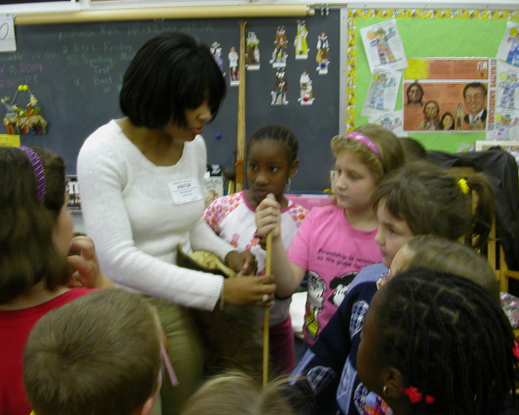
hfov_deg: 46.9
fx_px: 599
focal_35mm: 39
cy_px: 207
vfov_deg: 38.2
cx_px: 262
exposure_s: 1/12.1
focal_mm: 5.6
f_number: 2.7
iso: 100
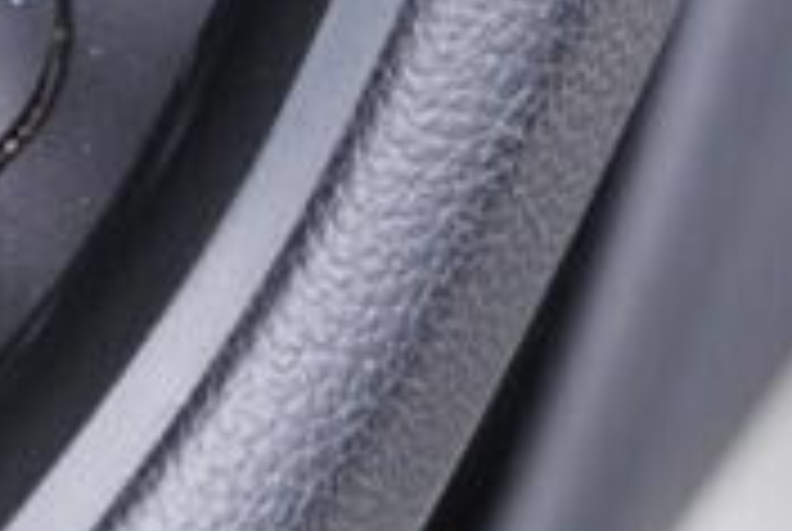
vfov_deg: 6.6
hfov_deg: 9.5
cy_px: 439
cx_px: -522
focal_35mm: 209
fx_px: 4606
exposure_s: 1/40
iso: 250
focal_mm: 24
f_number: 2.8
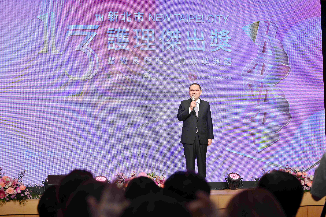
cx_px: 163
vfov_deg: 18.2
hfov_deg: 27.0
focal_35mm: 75
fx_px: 679
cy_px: 108
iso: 320
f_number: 4
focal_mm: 75
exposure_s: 1/125
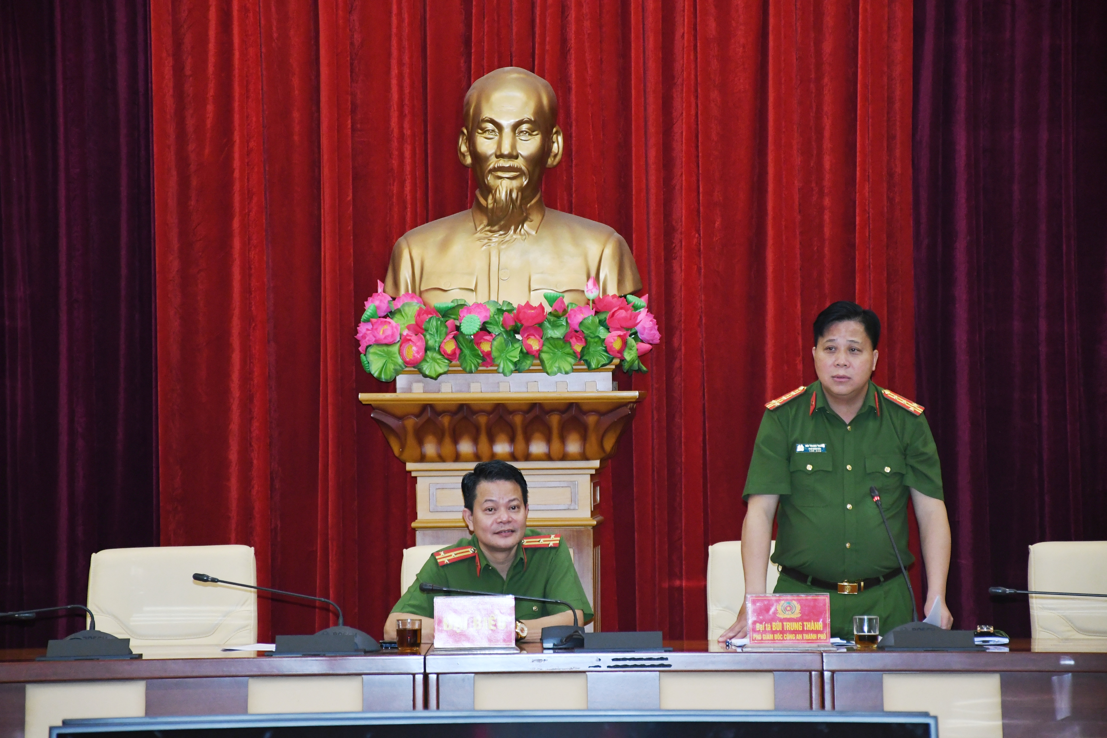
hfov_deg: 13.7
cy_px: 369
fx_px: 4612
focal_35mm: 150
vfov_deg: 9.1
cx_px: 554
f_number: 5.6
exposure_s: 1/200
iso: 2500
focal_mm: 100
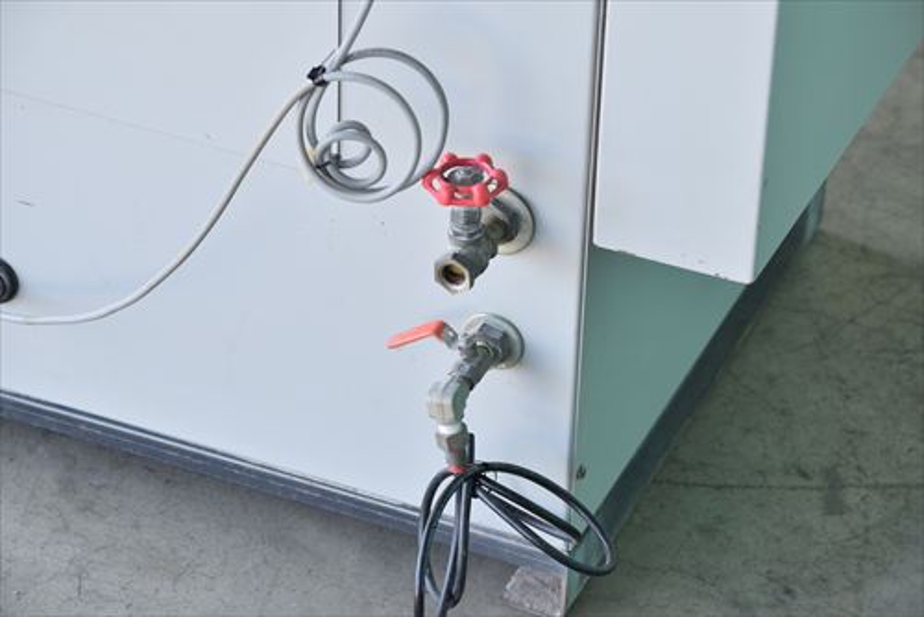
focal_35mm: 120
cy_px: 308
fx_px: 3082
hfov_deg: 17.1
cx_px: 462
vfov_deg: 11.4
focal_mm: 80
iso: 1250
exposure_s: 1/400
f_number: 6.3
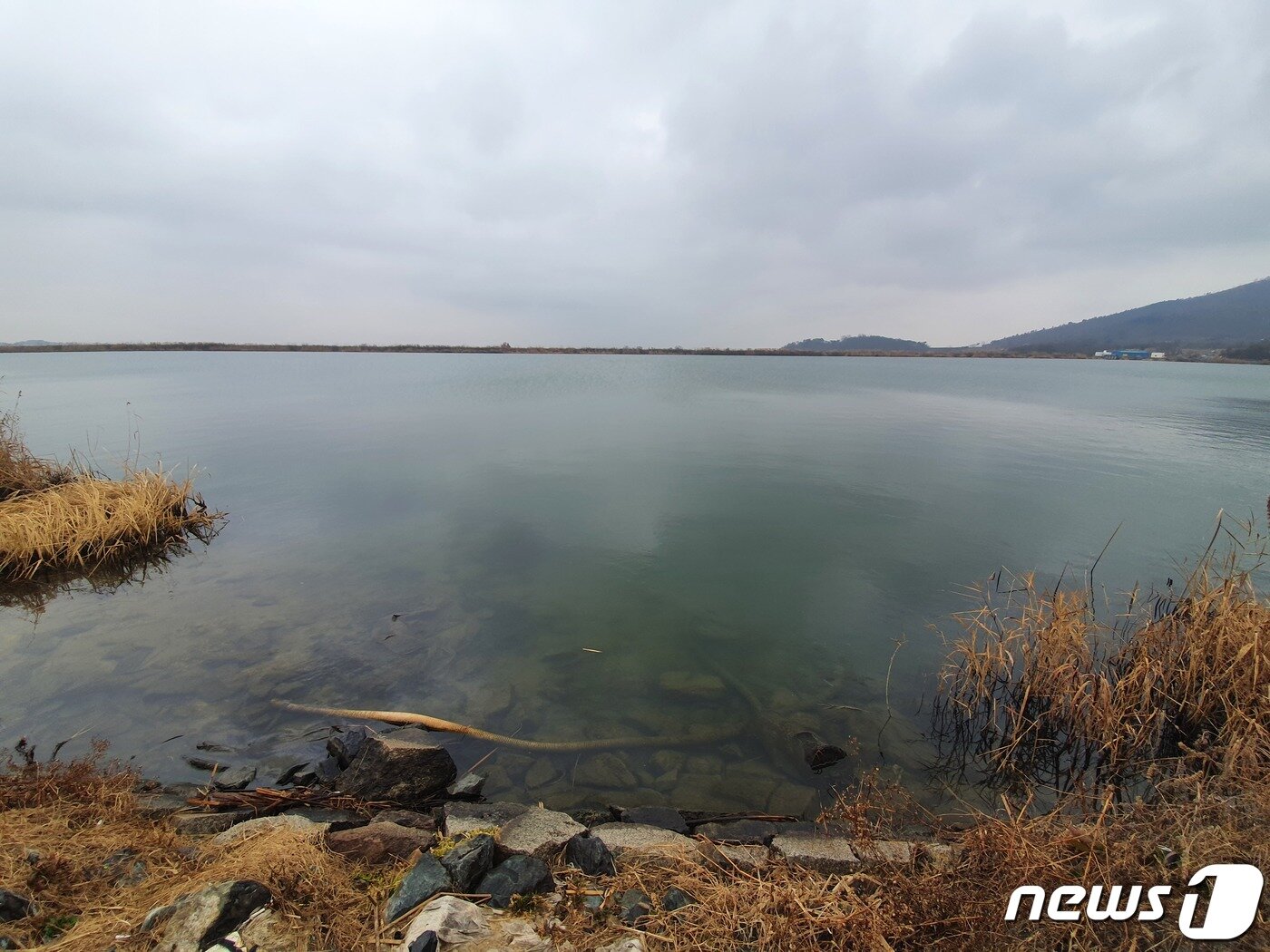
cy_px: 476
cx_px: 635
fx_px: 477
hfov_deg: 106.2
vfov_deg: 89.9
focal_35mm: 13
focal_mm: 1.8
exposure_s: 1/120
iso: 50
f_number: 2.2
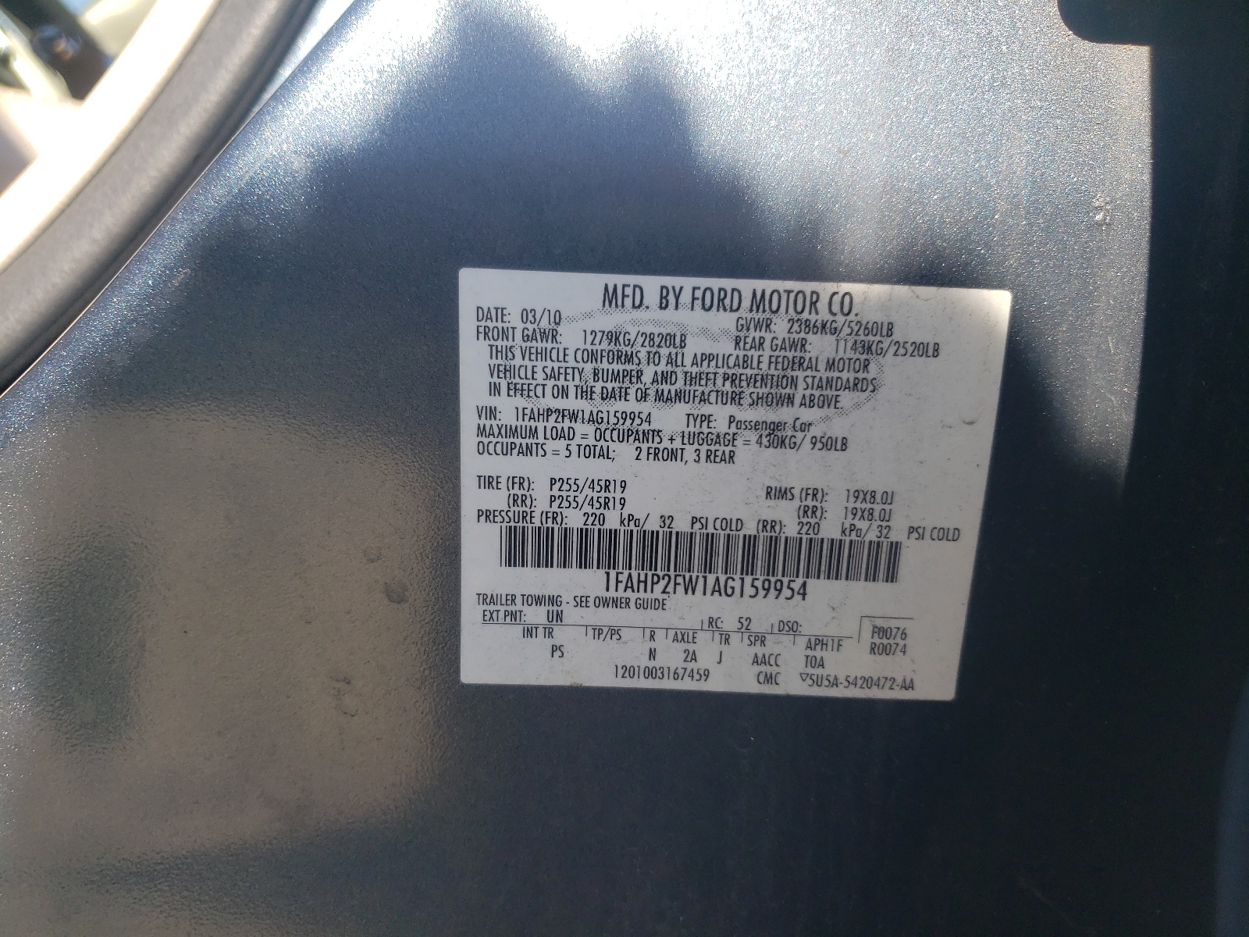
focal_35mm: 26
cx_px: 624
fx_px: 938
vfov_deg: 53.1
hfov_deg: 67.3
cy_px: 468
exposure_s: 1/769
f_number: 1.5
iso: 50
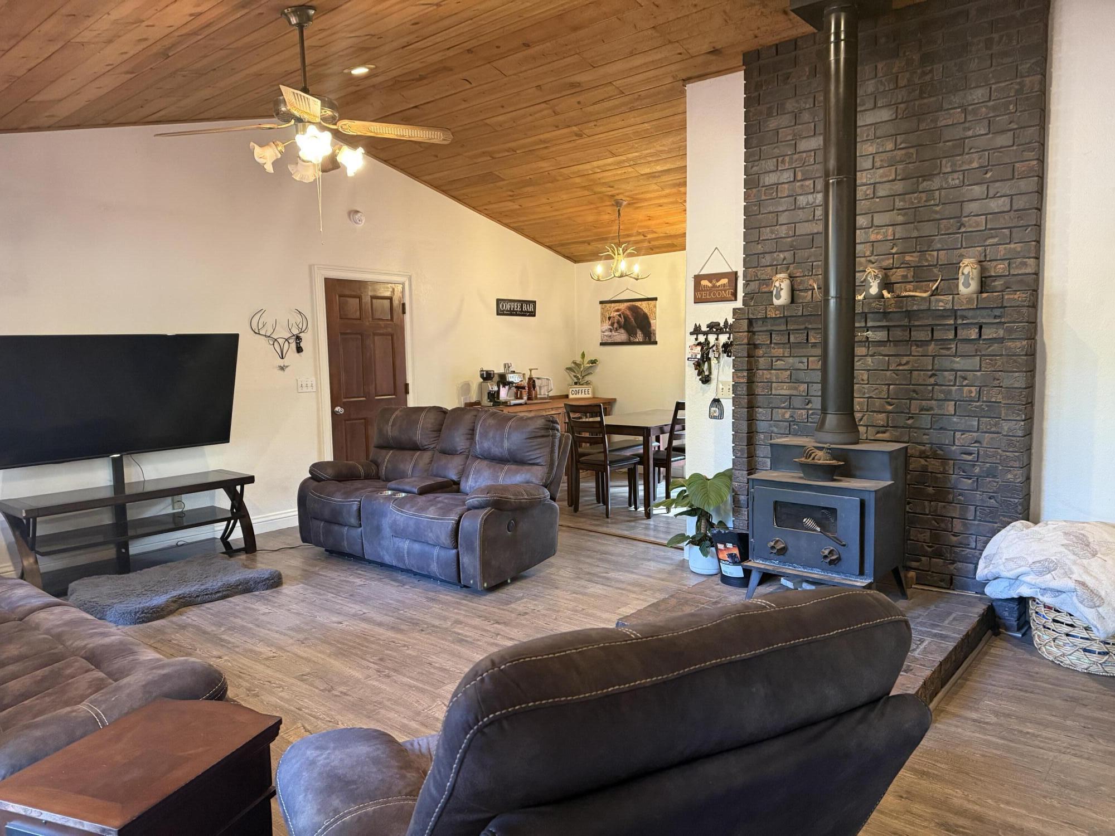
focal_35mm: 24
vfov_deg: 56.8
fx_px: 773
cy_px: 418
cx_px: 558
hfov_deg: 71.6
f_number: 1.78
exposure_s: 1/60
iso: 500
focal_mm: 6.76
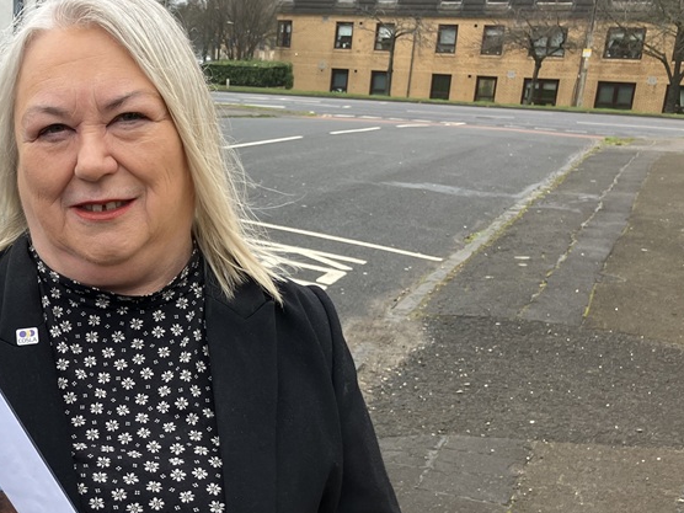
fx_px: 1028
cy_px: 348
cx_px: 52
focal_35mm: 52
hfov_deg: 34.5
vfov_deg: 27.8
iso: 32
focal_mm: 3.99
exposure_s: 1/121
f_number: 1.8
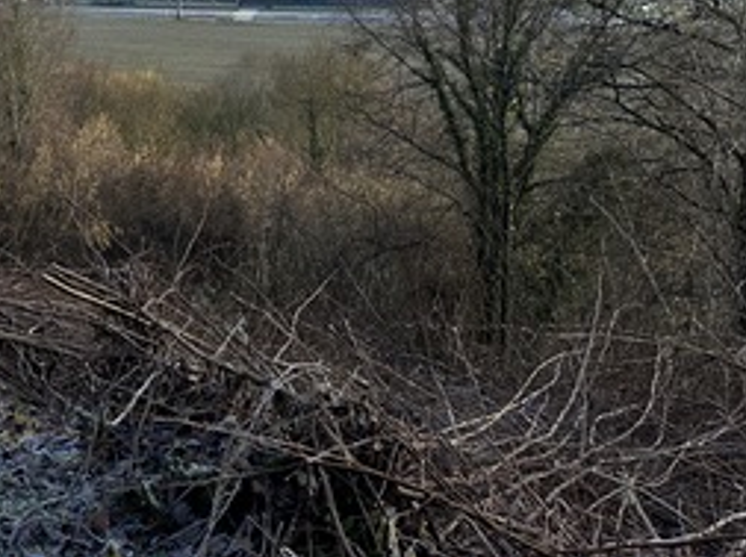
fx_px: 1227
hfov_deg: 31.9
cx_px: 50
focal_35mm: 57
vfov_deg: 23.5
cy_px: -103
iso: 80
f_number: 1.78
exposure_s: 1/2155
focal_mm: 6.86
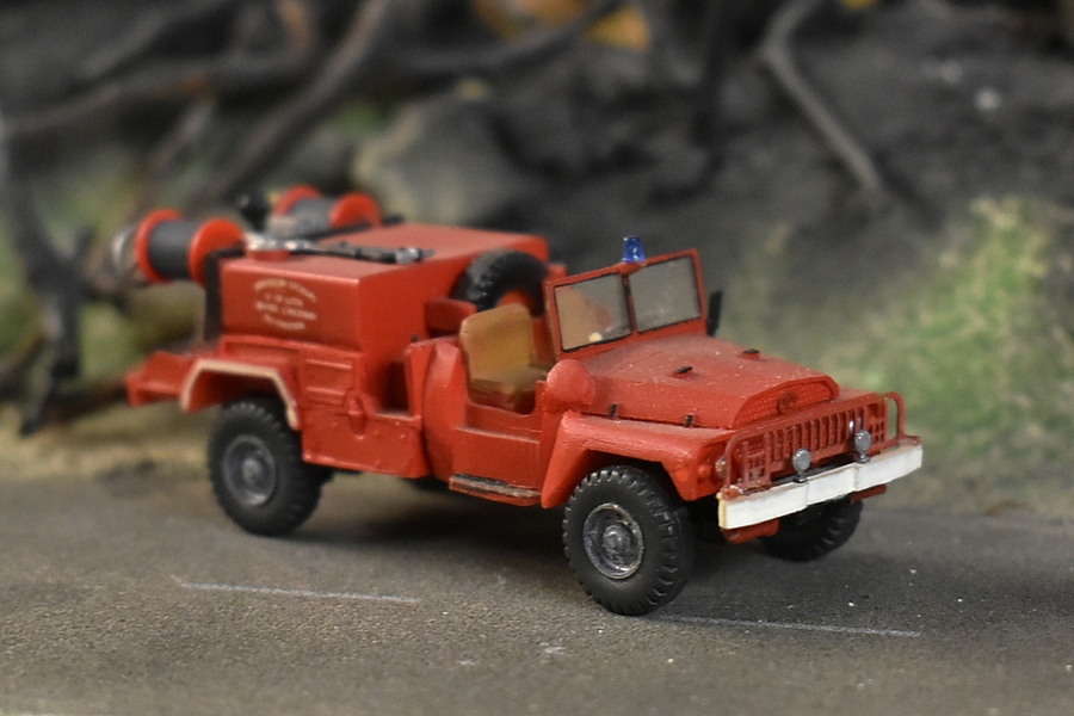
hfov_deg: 31.9
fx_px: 1879
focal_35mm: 63
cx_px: 537
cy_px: 358
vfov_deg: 21.6
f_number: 5
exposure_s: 1/125
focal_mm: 42
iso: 2000
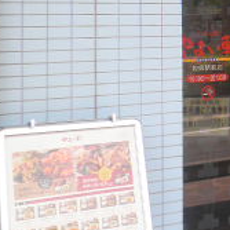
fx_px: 662
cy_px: -25
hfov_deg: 17.9
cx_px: 332
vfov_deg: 18.9
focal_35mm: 88
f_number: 2.8
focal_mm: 4.7
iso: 64
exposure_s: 1/250
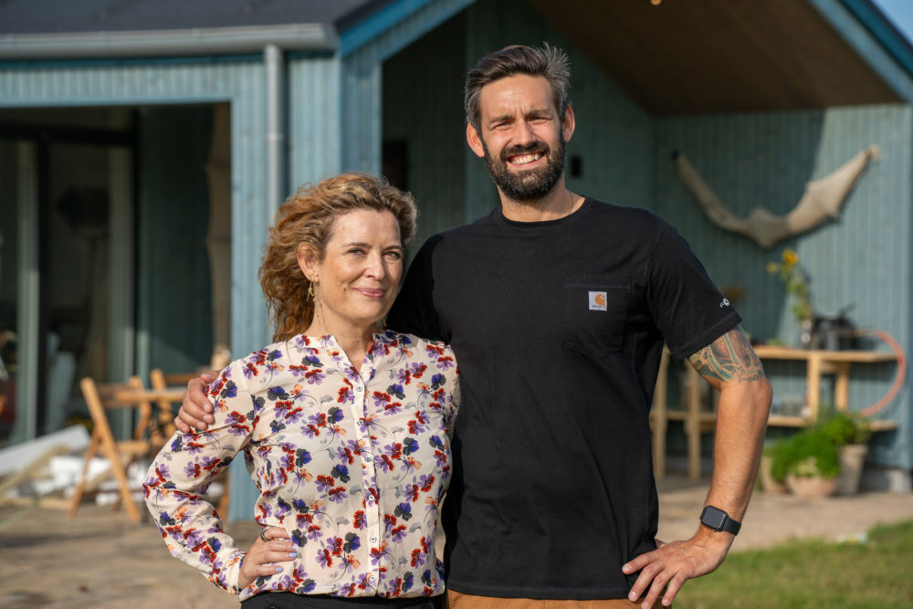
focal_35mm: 113
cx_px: 456
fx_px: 2866
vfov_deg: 12.1
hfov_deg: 18.1
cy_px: 304
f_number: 5
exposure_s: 1/1250
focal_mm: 113
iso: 200
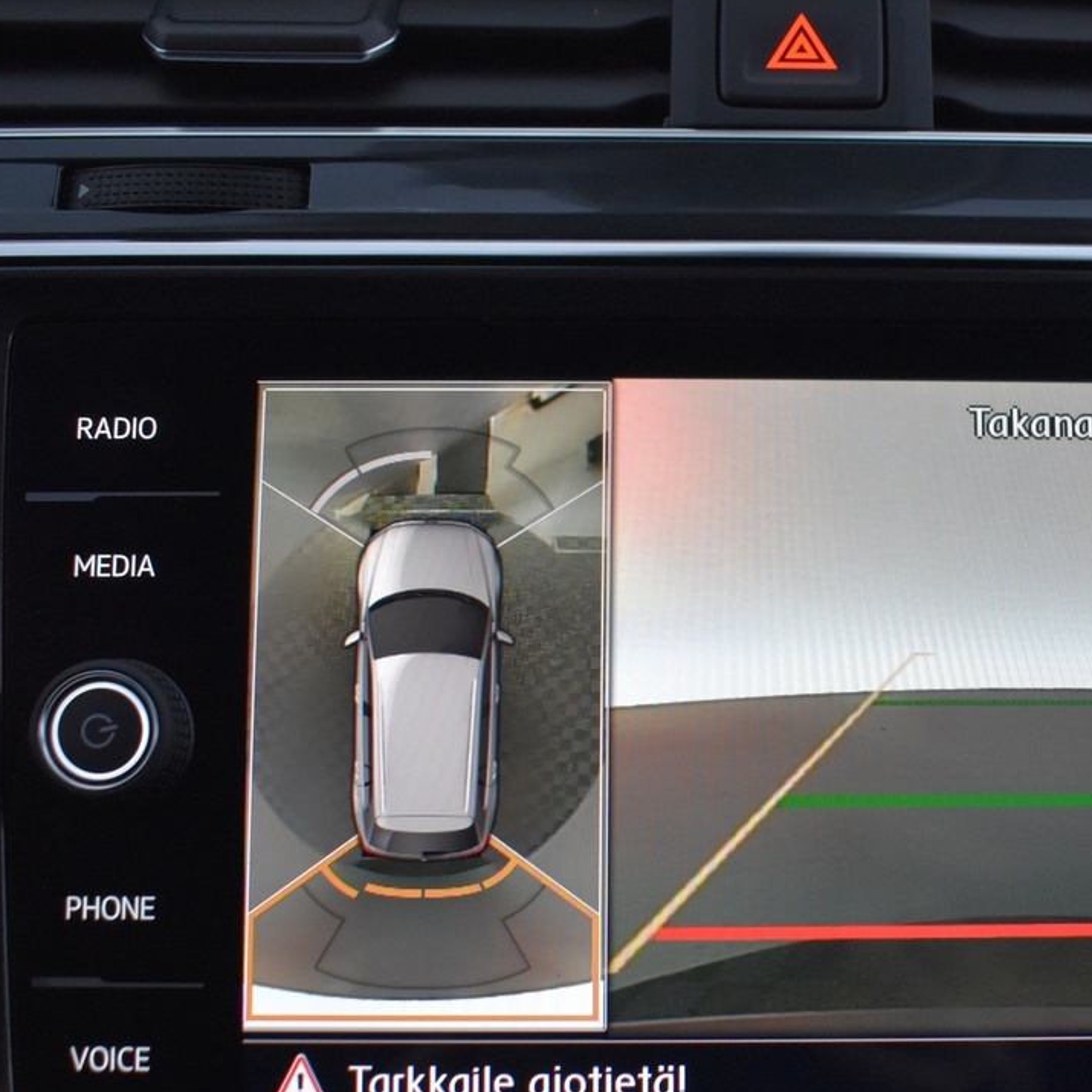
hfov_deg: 32.3
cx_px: 800
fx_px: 1856
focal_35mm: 52
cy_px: 736
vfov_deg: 32.5
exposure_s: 1/60
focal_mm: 18
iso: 1600
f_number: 3.5
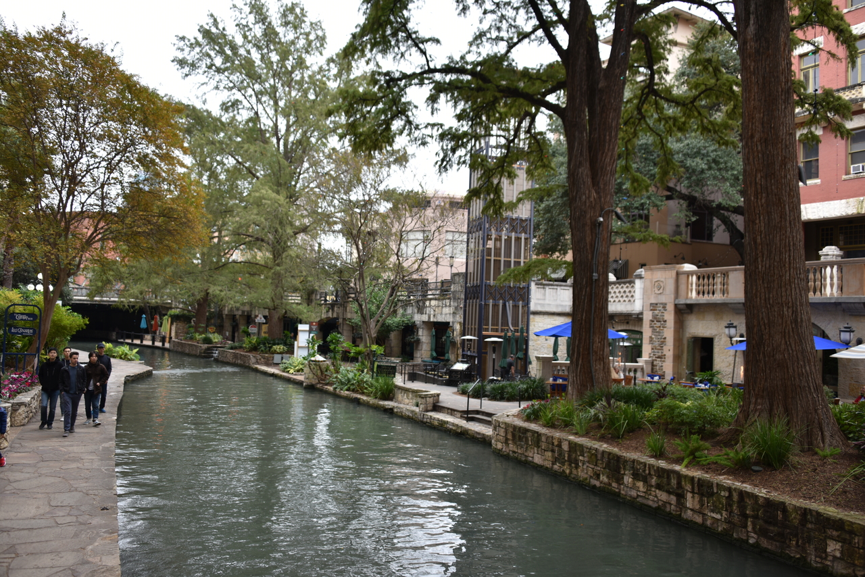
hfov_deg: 65.5
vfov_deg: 46.4
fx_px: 673
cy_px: 288
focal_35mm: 28
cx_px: 432
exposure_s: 1/100
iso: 100
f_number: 5
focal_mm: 28
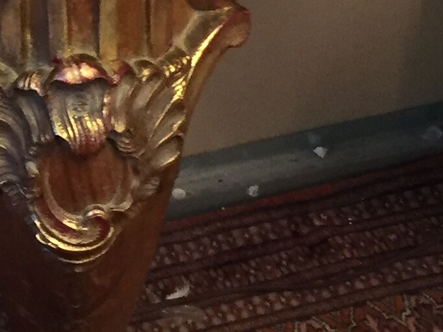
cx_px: -226
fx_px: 1765
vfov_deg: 10.6
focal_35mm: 138
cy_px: -72
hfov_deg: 13.5
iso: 200
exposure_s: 1/33
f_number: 2.2
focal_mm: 4.15
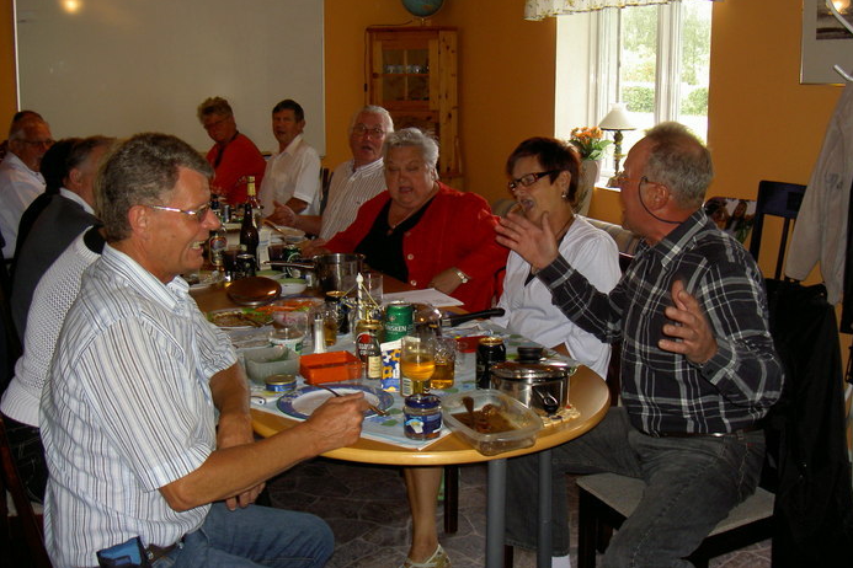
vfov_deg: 32.6
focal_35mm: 41
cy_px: 269
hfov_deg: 47.4
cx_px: 430
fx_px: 971
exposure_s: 1/60
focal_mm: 8
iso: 100
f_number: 2.8
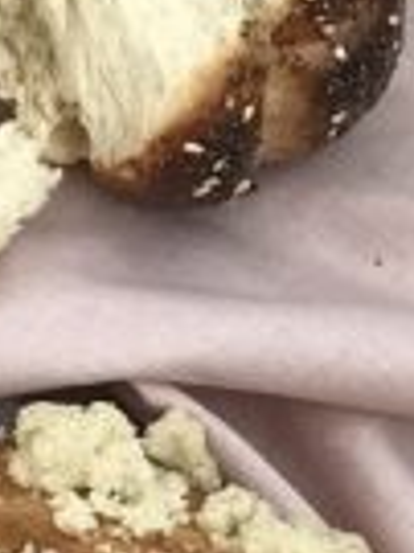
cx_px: -543
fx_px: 5271
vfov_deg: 6.0
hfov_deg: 4.4
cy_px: 684
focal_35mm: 330
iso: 20
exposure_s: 1/50
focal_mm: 6.6
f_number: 2.8
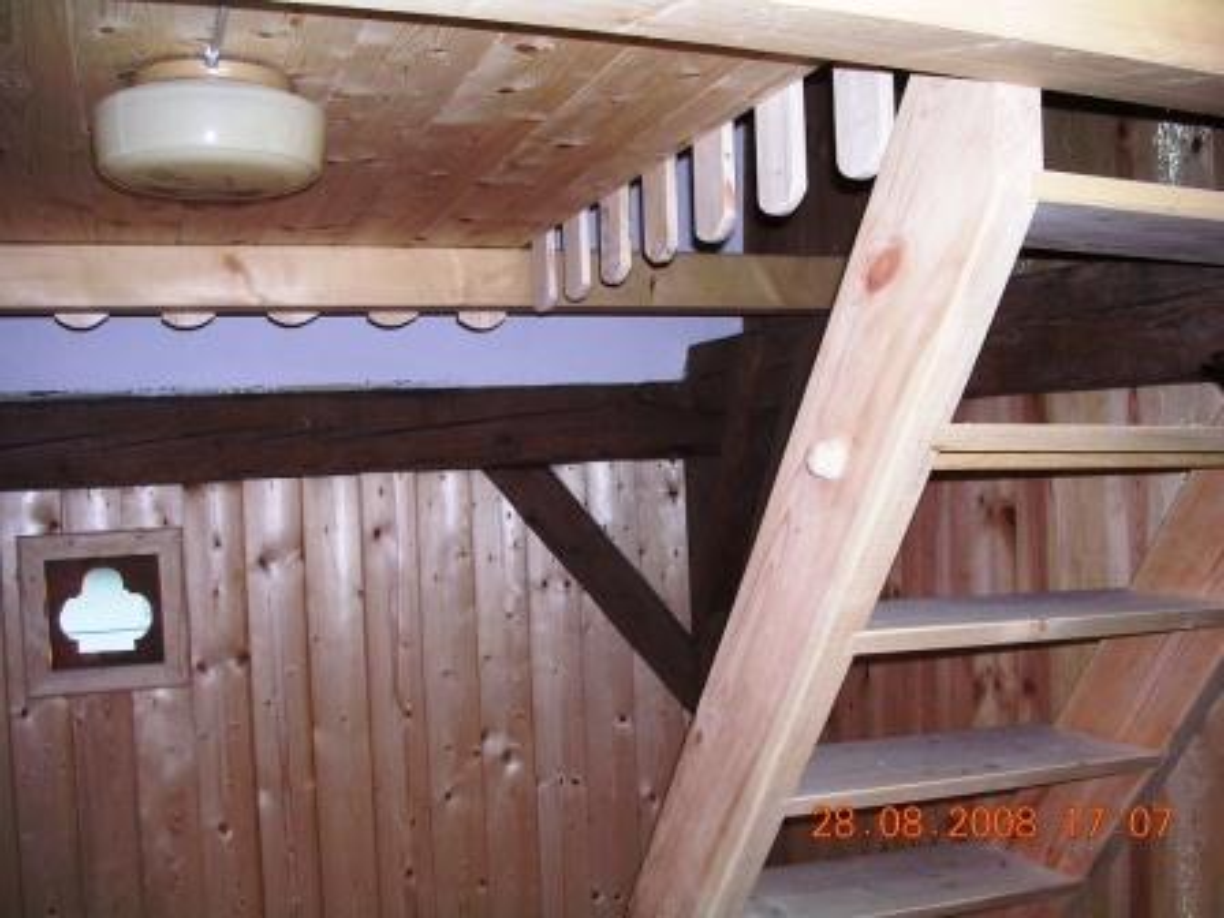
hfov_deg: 49.0
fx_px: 1344
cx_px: 612
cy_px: 459
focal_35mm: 38
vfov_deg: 37.7
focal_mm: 5.8
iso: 119
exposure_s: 1/60.1
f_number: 2.8
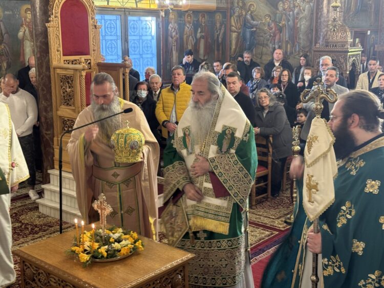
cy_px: 144
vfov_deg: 30.3
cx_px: 192
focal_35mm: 48
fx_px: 533
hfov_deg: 39.6
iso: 250
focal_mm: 6.76
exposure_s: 1/50
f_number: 1.78
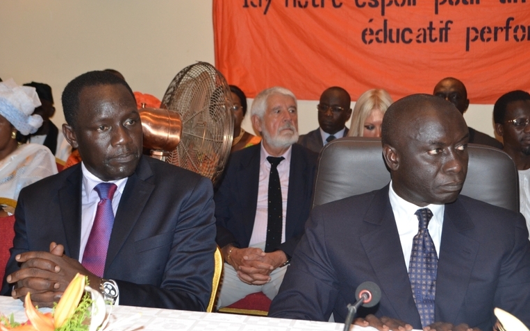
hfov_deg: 38.2
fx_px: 766
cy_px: 169
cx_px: 268
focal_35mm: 53
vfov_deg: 24.4
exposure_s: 1/60
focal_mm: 34
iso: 1600
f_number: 5.6
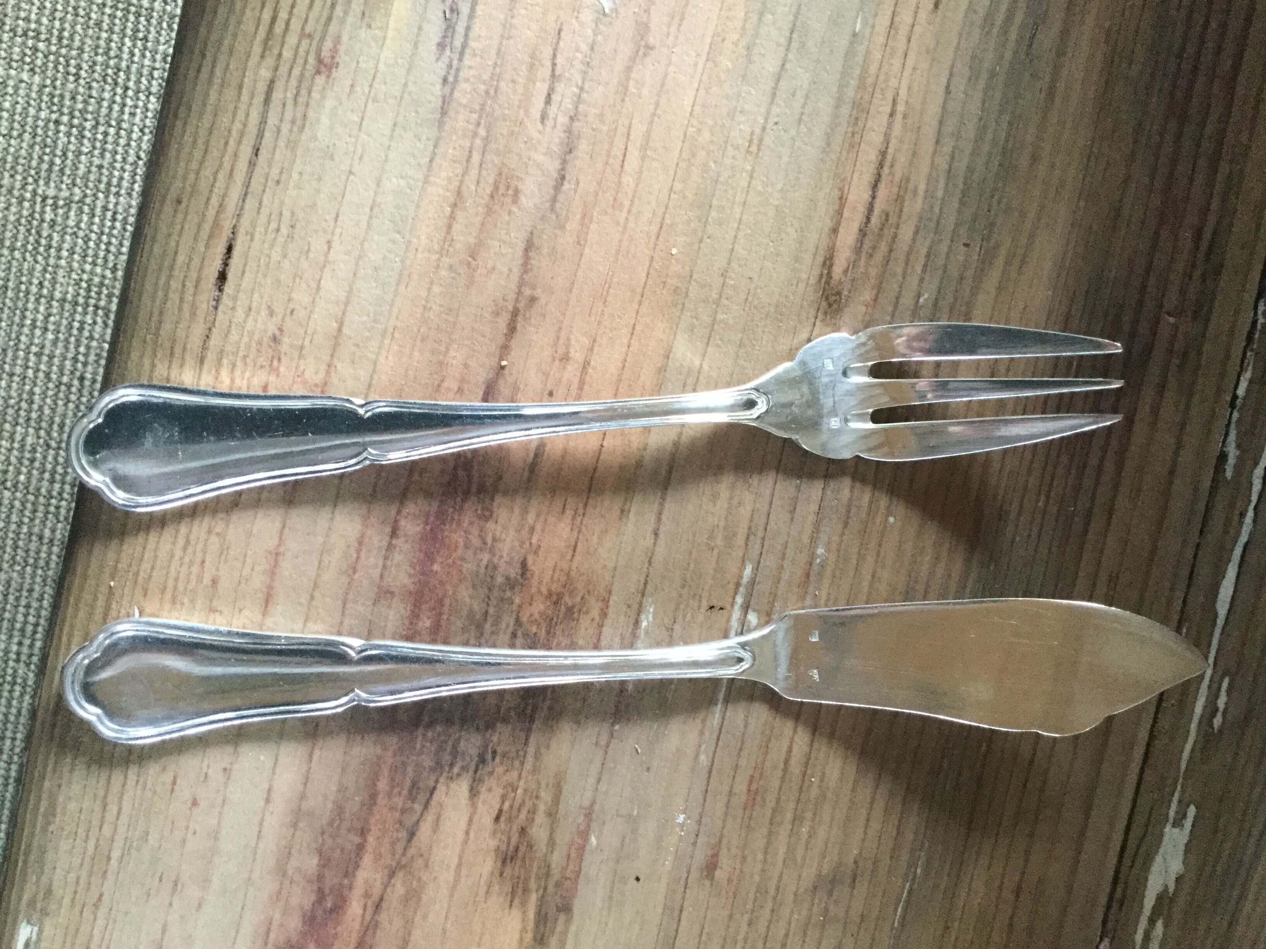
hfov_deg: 58.4
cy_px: 474
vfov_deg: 45.4
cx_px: 633
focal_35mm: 31
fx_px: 1134
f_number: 2.4
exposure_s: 1/25
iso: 200
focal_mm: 3.3
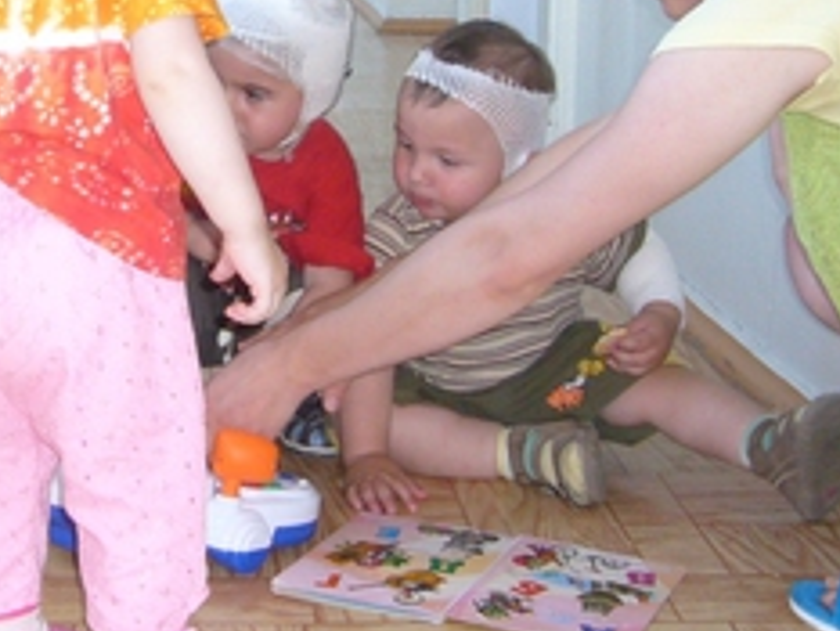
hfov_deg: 34.9
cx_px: 234
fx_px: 1311
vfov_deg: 26.7
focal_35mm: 54
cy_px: 166
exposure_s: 1/30
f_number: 2.8
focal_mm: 4.6
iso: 125
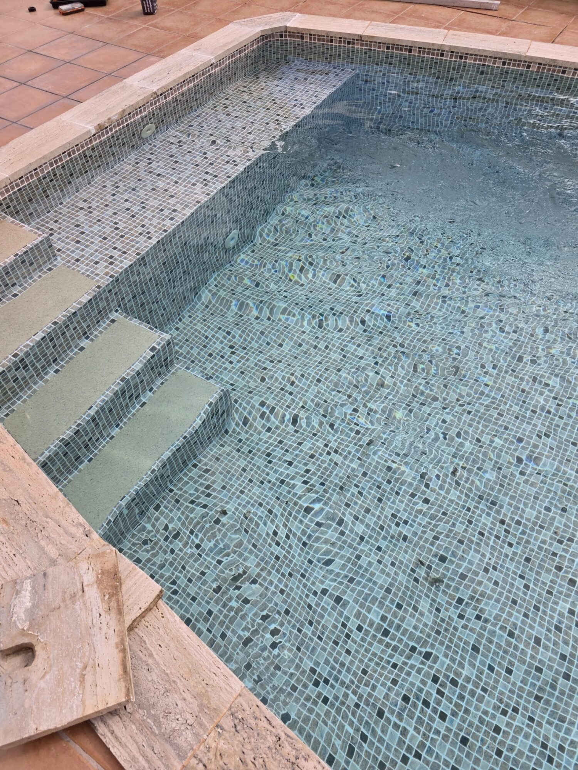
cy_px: 385
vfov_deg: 73.9
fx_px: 512
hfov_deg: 58.9
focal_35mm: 23
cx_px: 289
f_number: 1.7
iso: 80
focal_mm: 6.3
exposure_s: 1/6574
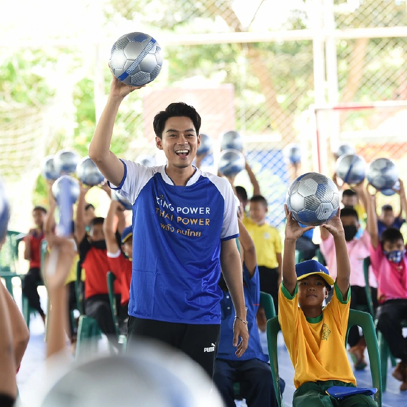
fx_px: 2301
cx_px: 194
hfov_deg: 10.1
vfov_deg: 10.1
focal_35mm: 173
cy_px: 204
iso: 800
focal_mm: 135
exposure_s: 1/320
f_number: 4
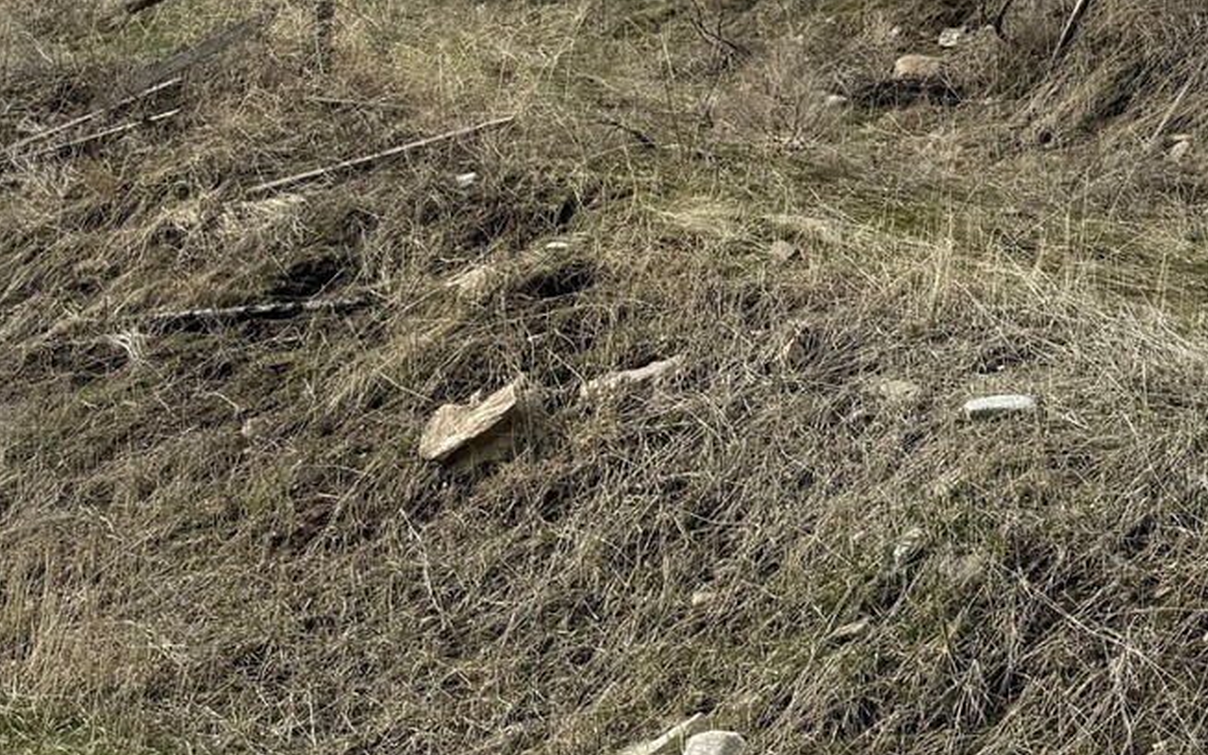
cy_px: -183
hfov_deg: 35.8
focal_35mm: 56
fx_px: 1844
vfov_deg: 21.3
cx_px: 831
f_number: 1.78
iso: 80
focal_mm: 6.76
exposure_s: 1/5714
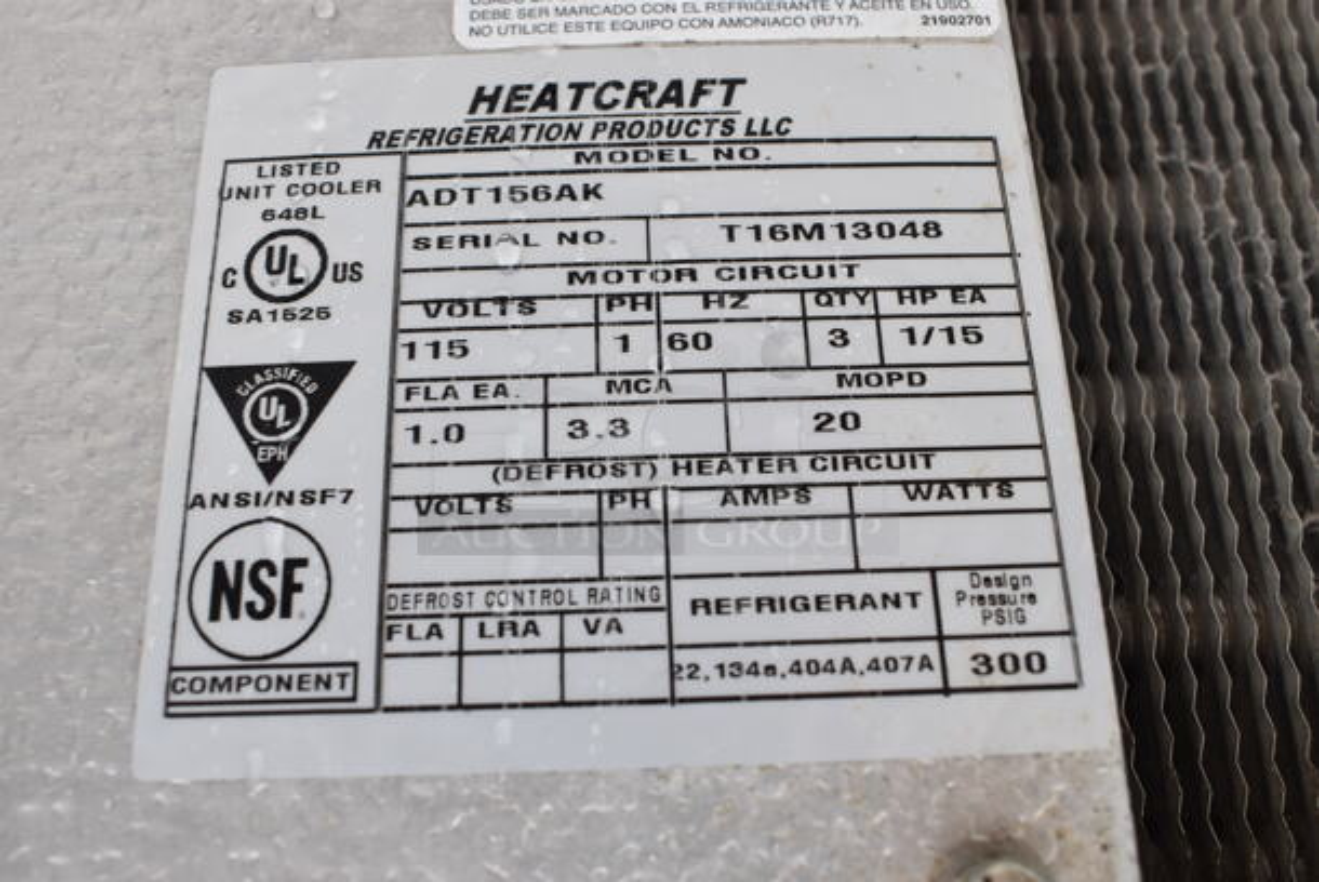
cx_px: 660
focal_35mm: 36
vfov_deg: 37.0
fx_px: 1320
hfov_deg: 53.1
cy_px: 441
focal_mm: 24
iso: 400
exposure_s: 1/60
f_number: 8
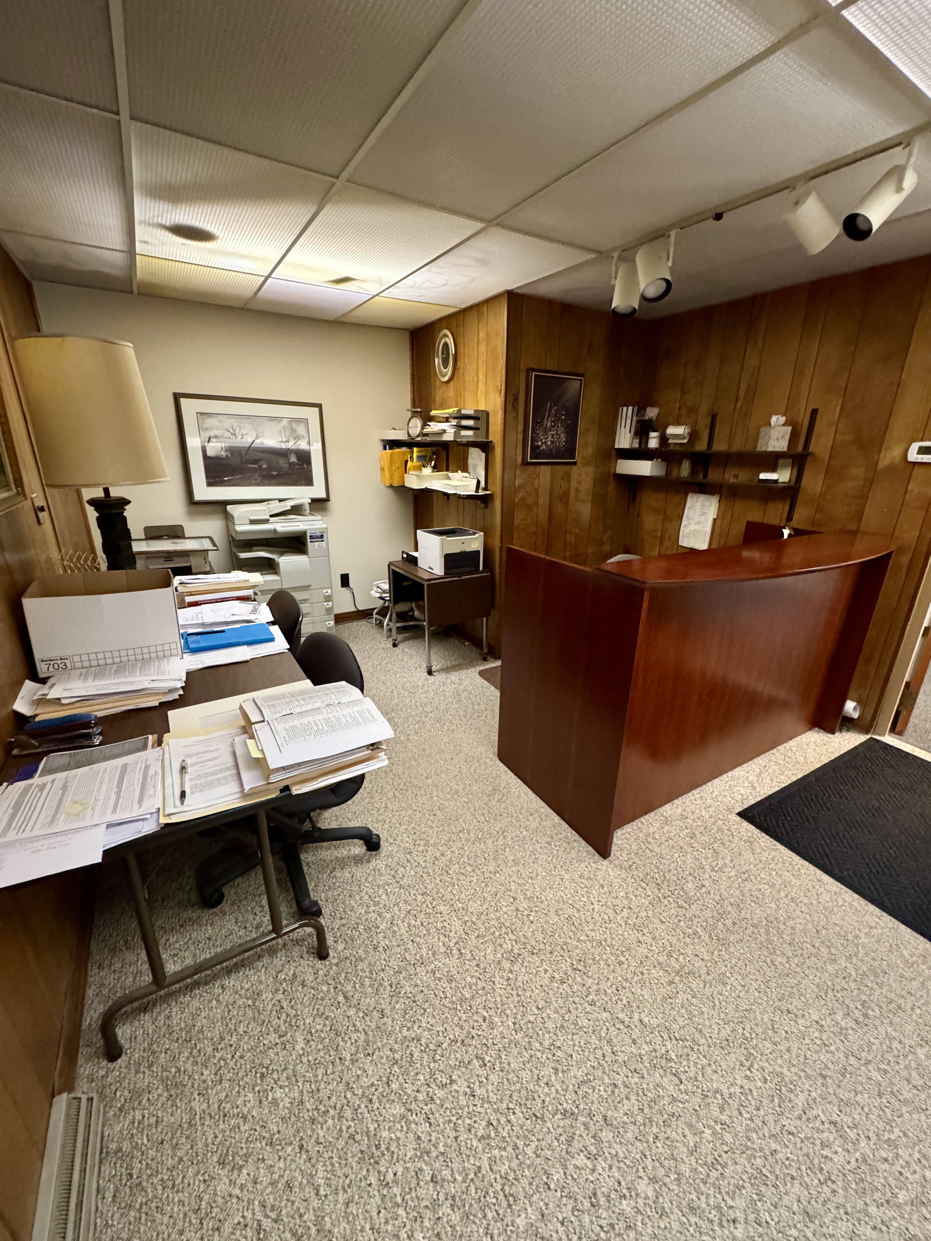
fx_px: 502
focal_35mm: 14
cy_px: 620
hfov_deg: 85.7
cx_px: 466
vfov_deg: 102.1
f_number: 2.2
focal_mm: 2.22
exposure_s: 1/60
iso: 1000
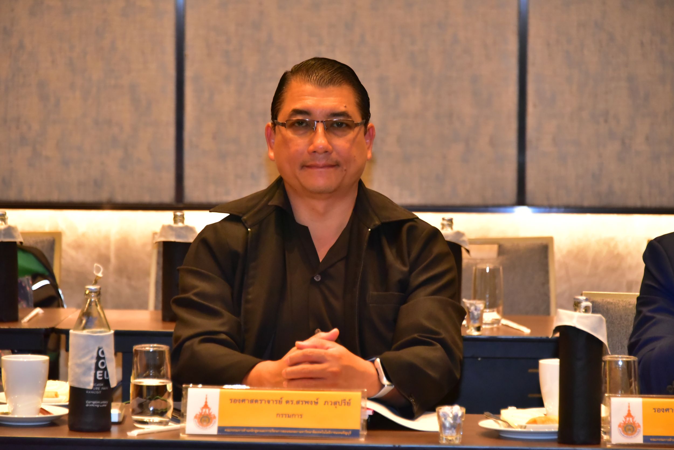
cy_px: 225
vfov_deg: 7.2
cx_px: 337
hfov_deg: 10.8
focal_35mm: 190
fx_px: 3558
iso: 8000
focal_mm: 190
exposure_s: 1/200
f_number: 5.6
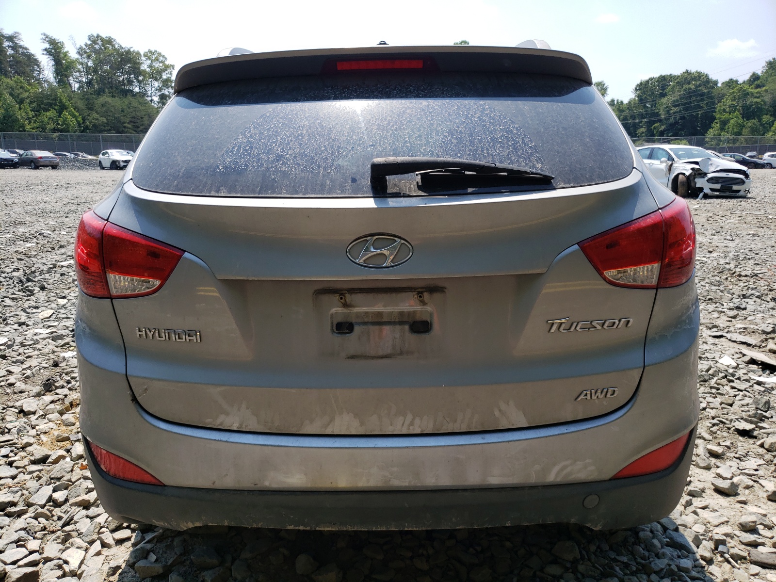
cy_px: 291
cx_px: 388
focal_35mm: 26
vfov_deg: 53.1
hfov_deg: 67.3
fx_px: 583
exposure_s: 1/2500
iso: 50
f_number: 1.5
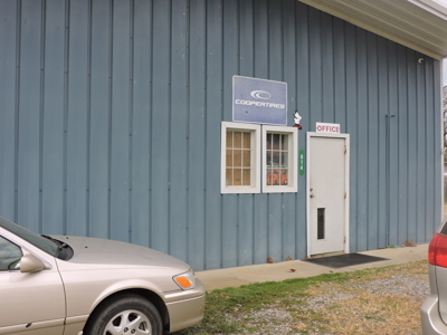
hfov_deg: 46.8
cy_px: 168
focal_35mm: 40
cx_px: 224
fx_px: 517
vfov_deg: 36.0
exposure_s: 1/250
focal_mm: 7.1
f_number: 3.3
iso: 100
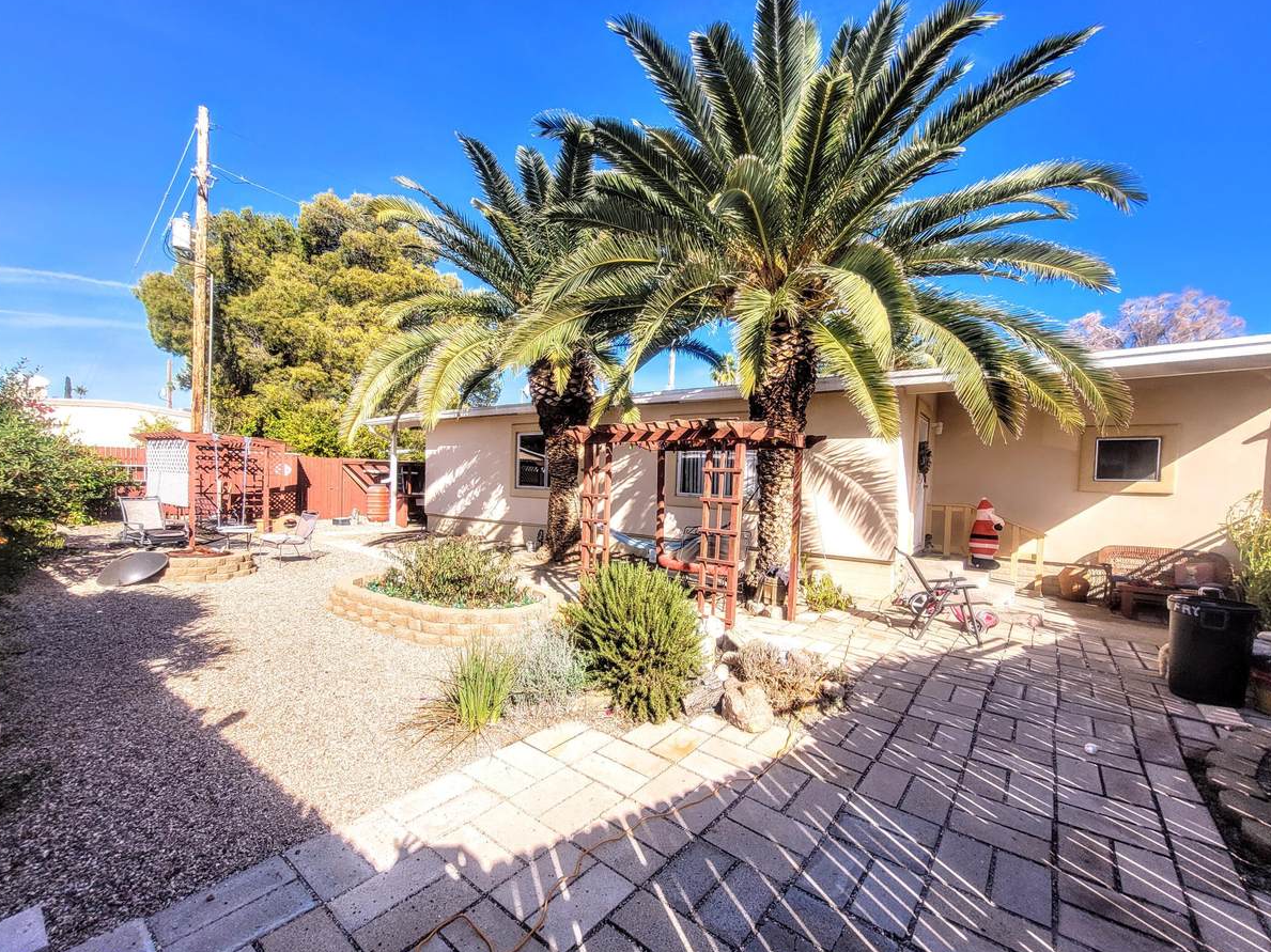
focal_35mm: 14
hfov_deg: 102.1
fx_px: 514
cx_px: 634
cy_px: 501
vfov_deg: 85.6
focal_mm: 1.74
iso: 40
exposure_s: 1/1064
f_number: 2.2
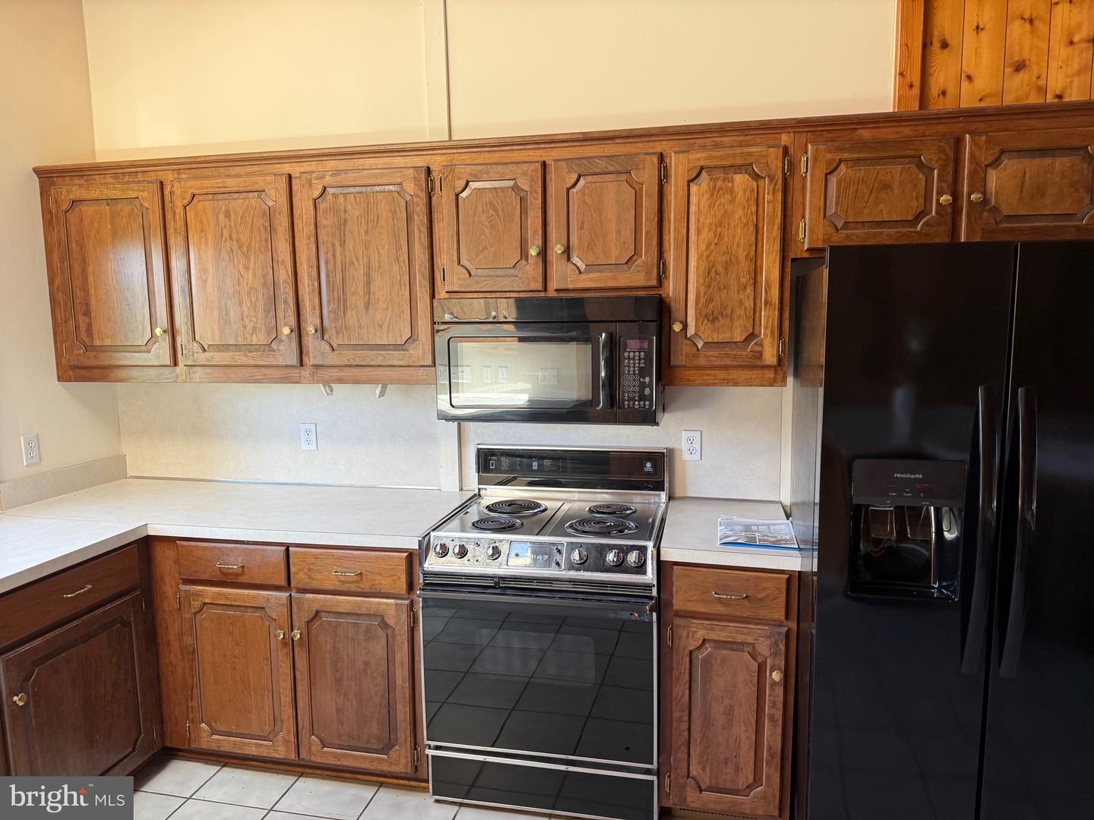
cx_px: 547
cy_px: 410
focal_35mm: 24
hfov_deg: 71.6
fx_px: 758
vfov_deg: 56.8
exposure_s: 1/121
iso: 160
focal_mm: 6.76
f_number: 1.78
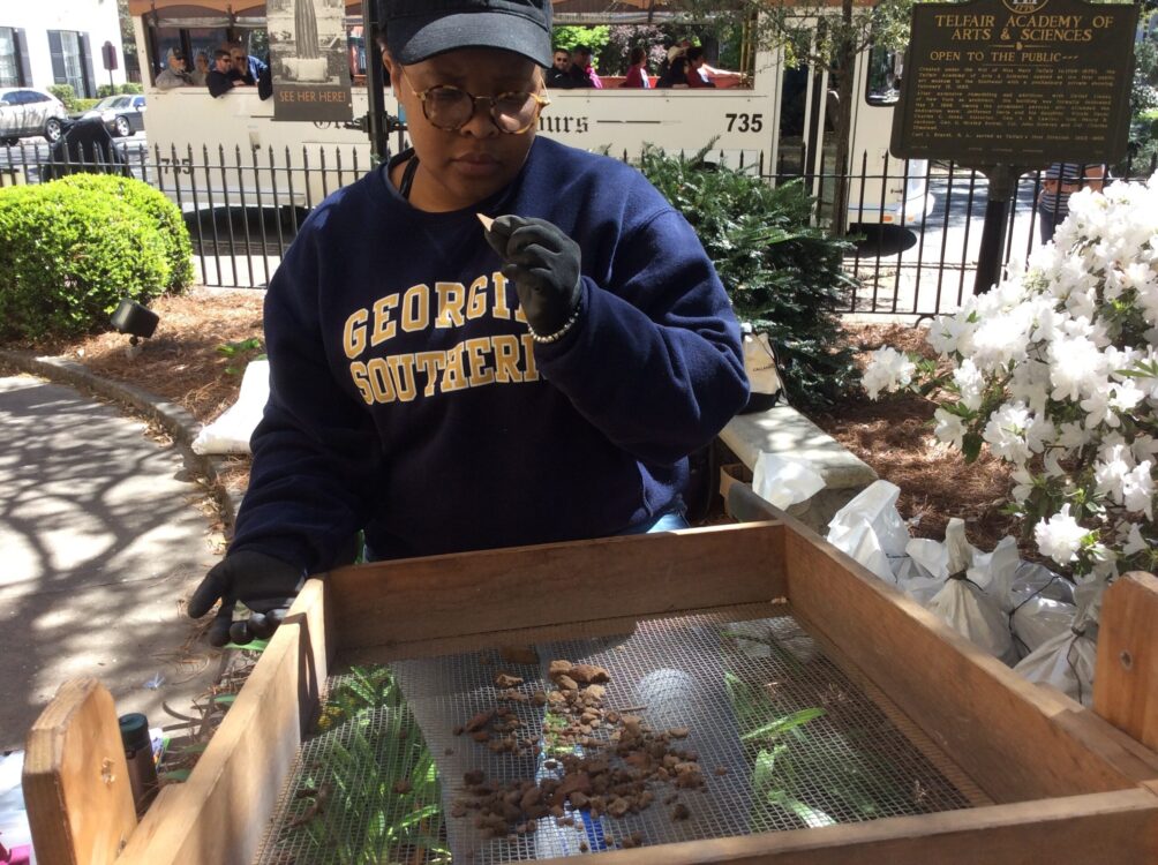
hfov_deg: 56.9
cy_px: 432
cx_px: 579
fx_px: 1069
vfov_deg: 44.1
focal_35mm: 32
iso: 32
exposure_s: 1/263
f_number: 2.4
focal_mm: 3.3
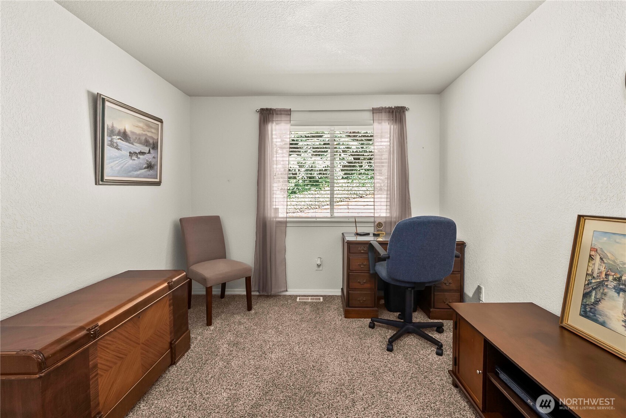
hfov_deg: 104.2
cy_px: 209
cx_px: 313
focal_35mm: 14
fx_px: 244
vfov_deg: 81.3
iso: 1000
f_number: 7.1
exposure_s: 1/4
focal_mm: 14
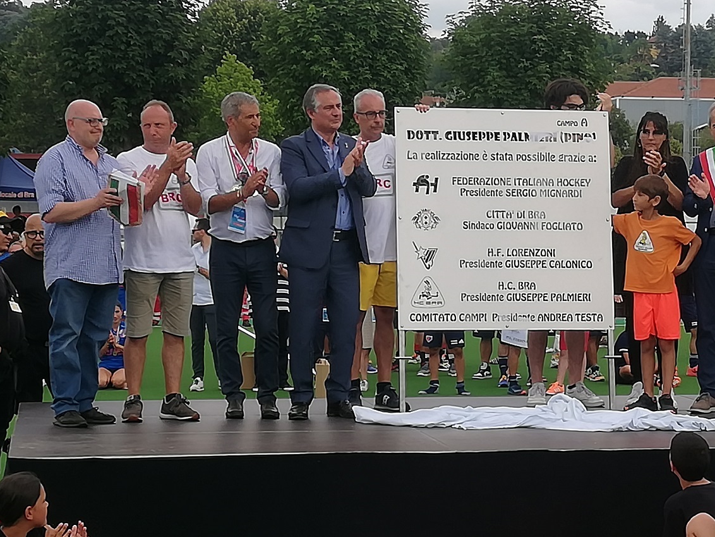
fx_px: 2148
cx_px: 475
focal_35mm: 104
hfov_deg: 18.8
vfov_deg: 14.2
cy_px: 230
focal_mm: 3.81
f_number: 2.2
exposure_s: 1/673
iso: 50
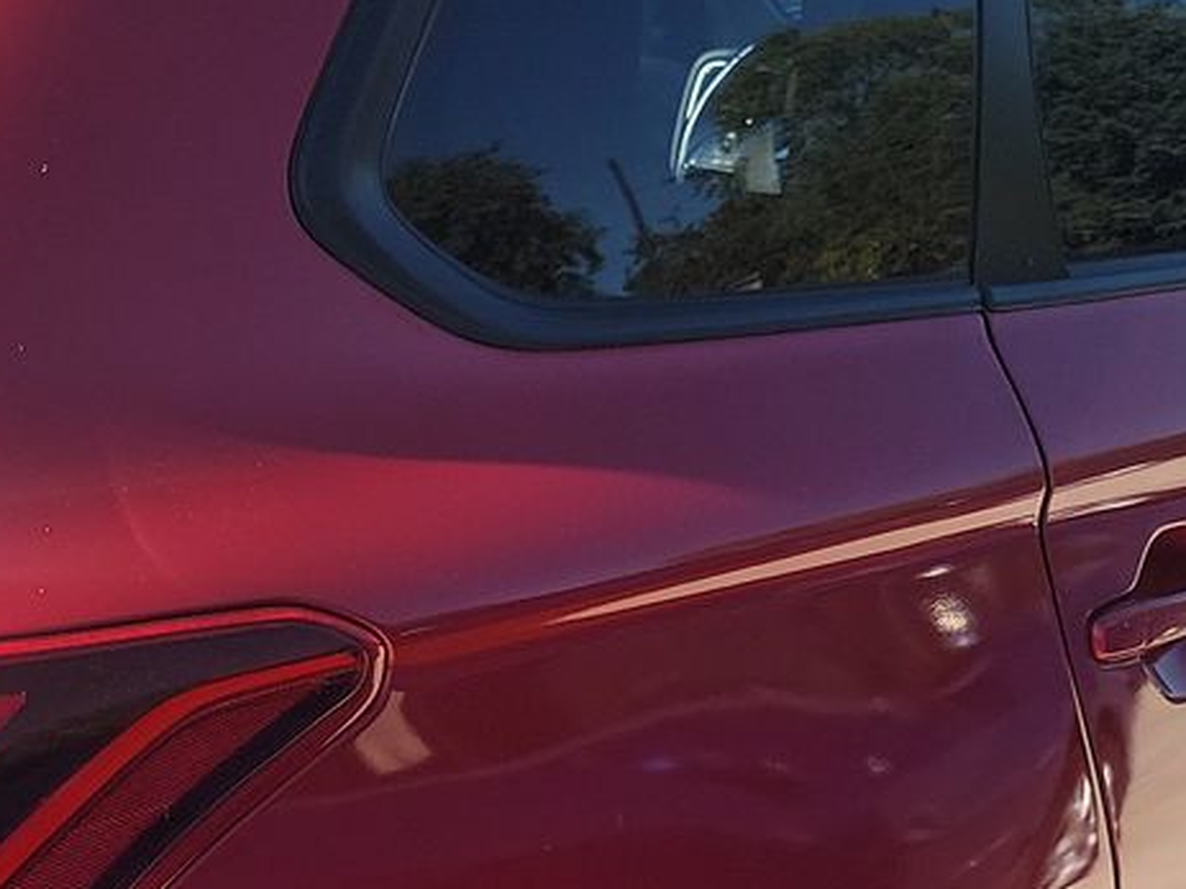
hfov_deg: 23.5
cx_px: 500
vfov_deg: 17.6
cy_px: 753
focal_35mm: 83
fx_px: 2843
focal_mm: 6.7
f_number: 1.8
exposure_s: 1/545
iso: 50
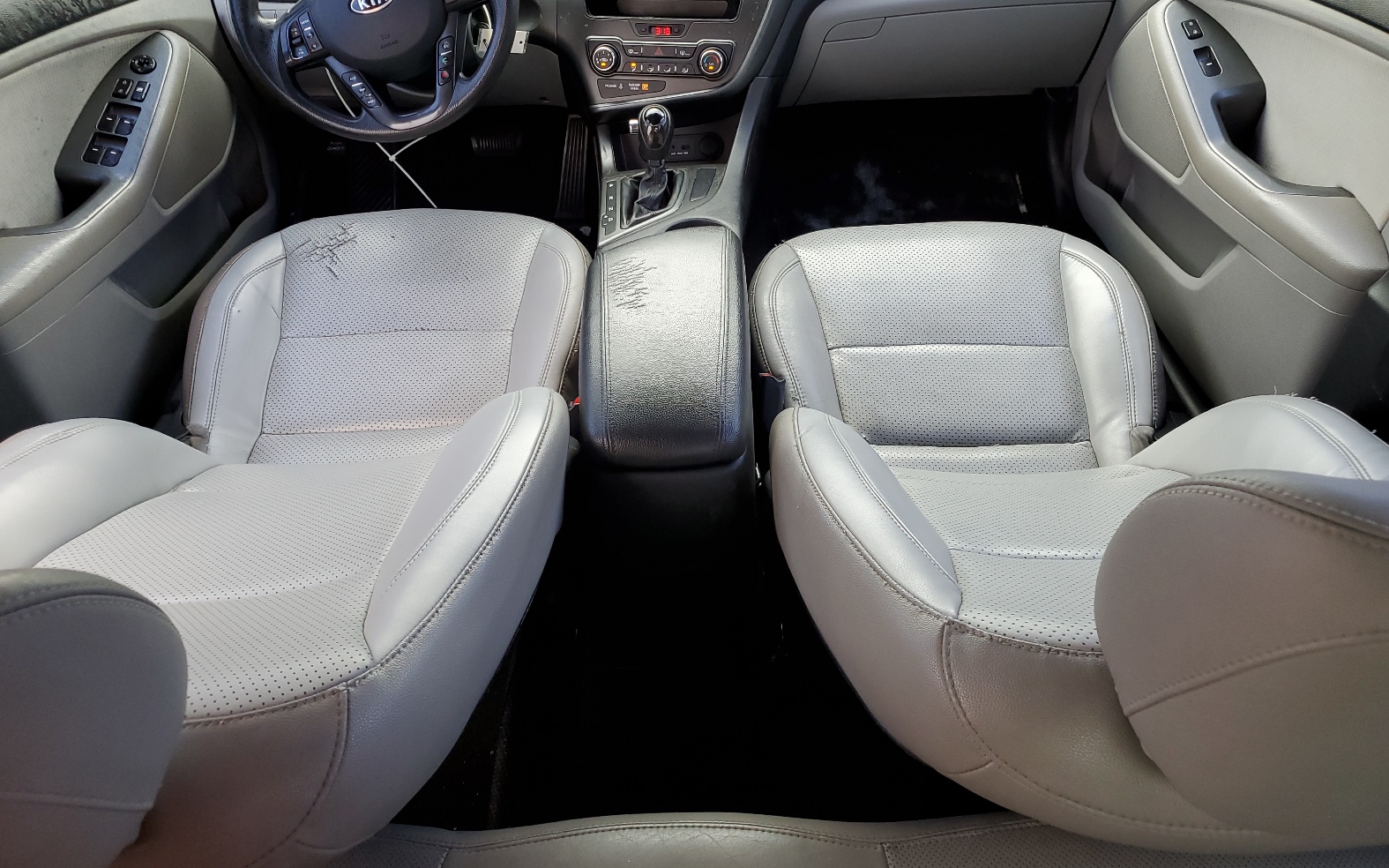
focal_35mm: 28
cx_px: 684
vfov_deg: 44.3
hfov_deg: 66.5
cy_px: 346
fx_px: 1060
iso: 60
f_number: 1.5
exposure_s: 1/60.2
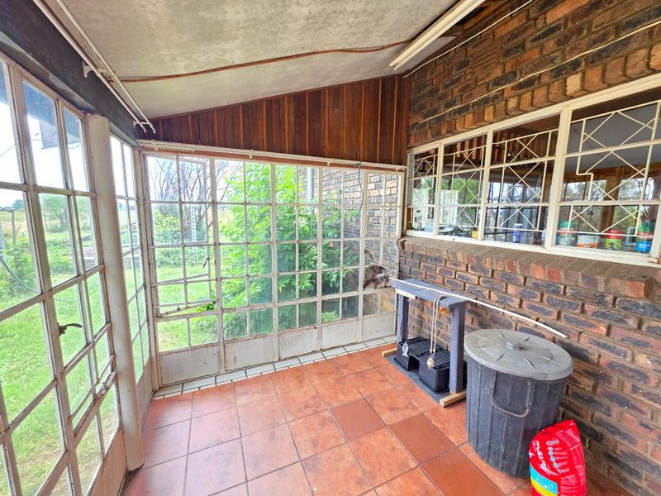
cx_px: 330
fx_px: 248
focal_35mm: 13
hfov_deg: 106.2
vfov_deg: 89.9
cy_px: 248
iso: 100
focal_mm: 2.2
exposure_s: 1/100
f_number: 1.9
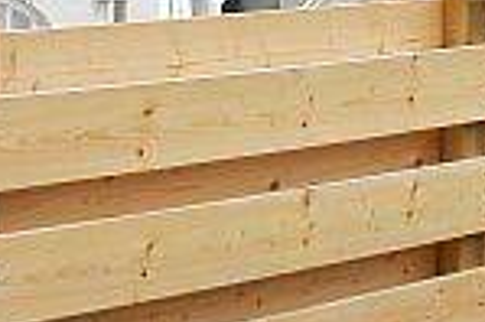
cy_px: -68
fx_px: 1628
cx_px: 400
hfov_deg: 16.8
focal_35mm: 121
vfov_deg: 11.1
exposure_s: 1/160
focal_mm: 6.3
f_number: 5.6
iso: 100
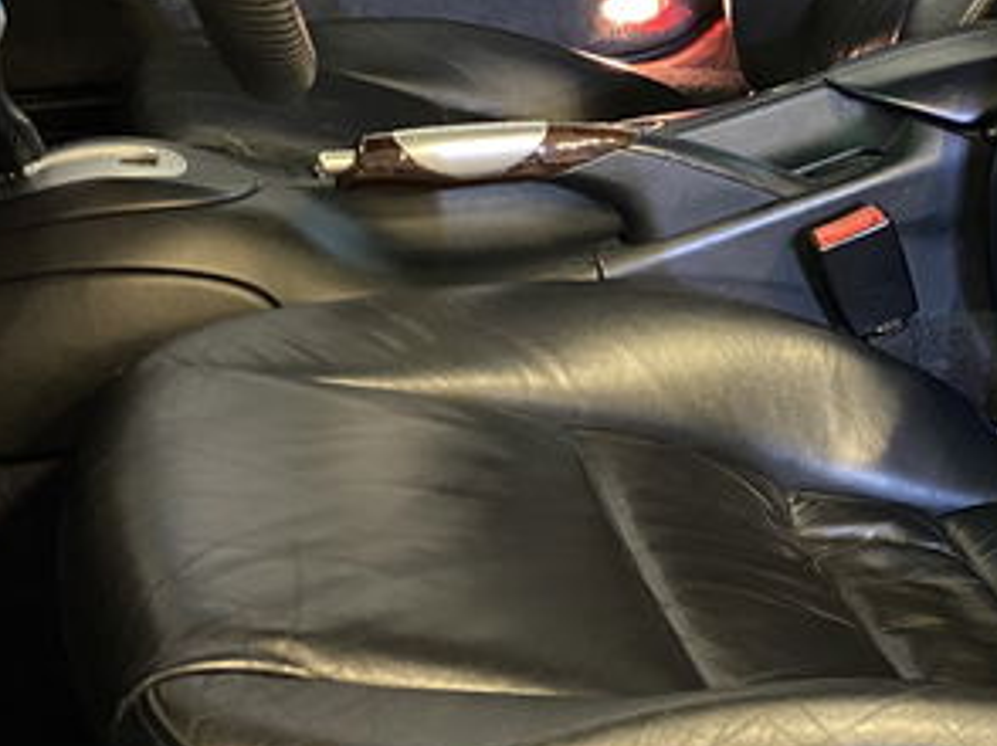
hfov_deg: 25.9
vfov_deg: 21.4
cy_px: 173
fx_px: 1957
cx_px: 1153
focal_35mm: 68
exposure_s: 1/25
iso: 800
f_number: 1.8
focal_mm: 4.25
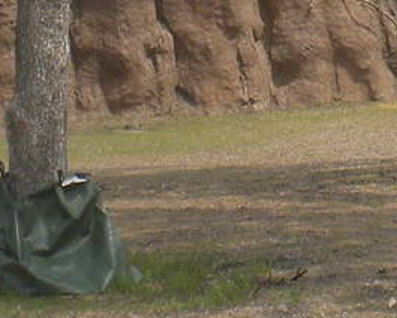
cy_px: -144
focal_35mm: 218
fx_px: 2561
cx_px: 490
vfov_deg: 7.0
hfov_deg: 8.8
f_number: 10
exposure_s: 1/102
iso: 64
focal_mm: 6.6
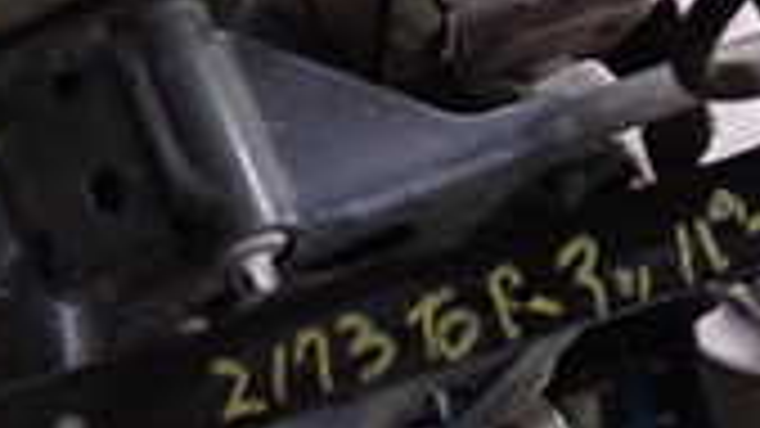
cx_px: 495
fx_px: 2337
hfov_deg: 18.4
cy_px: 270
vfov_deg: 10.4
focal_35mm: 116
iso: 800
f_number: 2.3
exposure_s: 1/13
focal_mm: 5.4
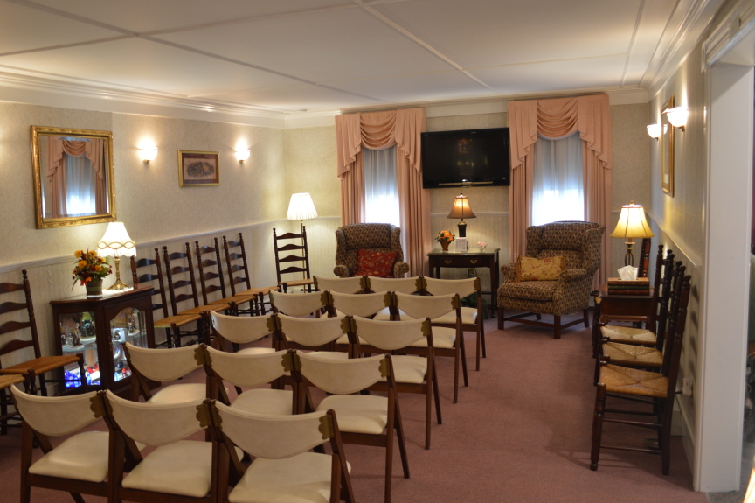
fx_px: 671
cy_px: 269
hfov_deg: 58.5
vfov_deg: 41.0
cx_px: 322
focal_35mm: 32
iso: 500
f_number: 3.5
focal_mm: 18
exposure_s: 1/15
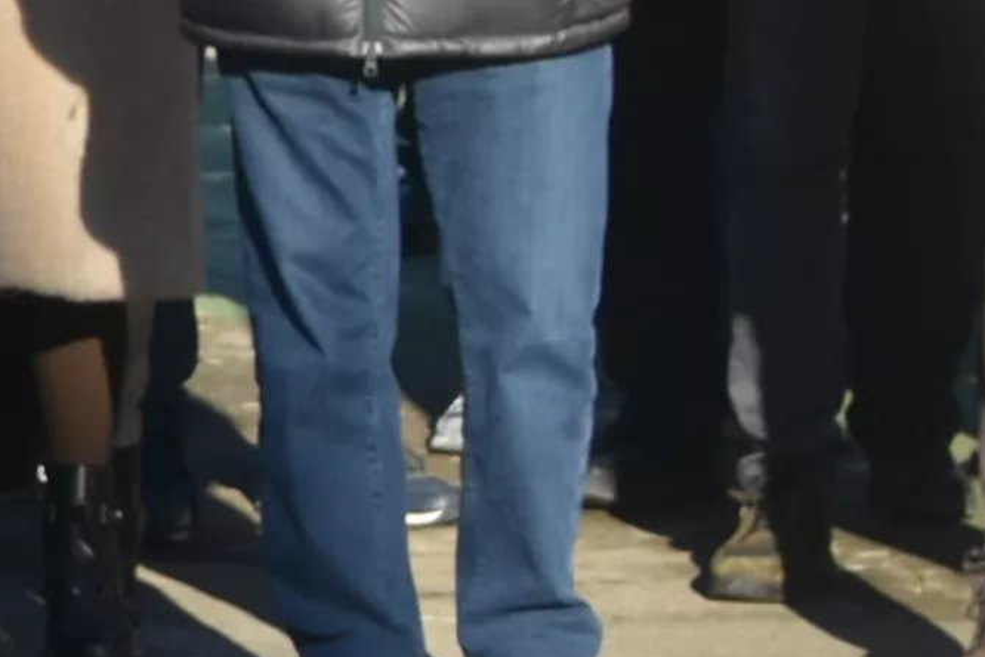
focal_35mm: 385
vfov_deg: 3.5
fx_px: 10533
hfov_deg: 5.3
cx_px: -558
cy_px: -718
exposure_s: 1/250
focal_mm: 38
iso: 100
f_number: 7.1
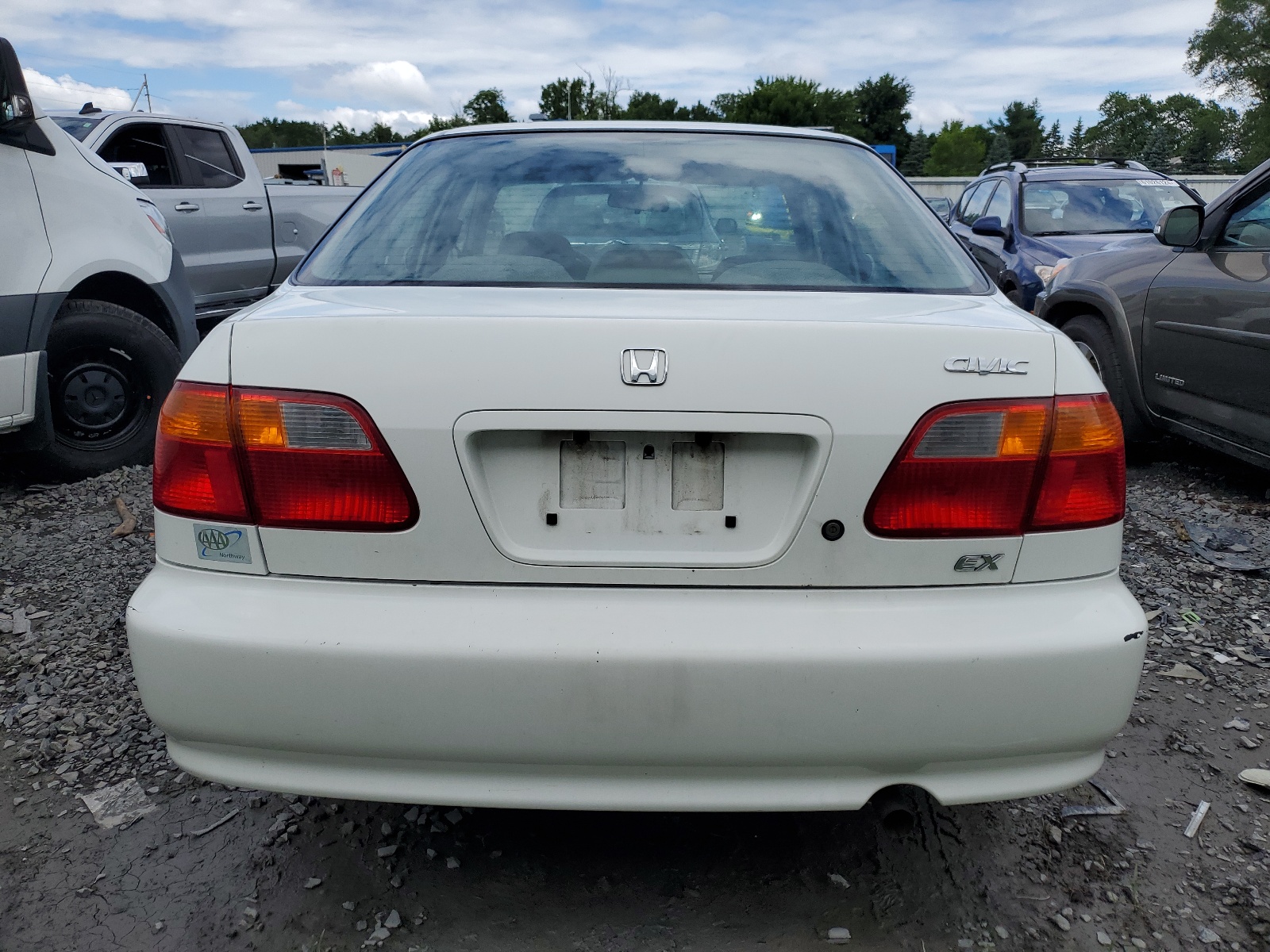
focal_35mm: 26
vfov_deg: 53.1
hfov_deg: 67.3
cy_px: 476
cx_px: 635
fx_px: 954
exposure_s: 1/5000
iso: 50
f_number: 1.5
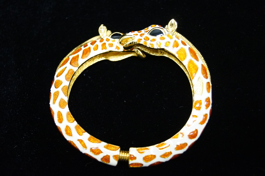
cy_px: 88
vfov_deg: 22.5
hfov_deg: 33.4
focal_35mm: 60
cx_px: 132
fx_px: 441
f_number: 5
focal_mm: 40
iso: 3200
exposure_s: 1/80
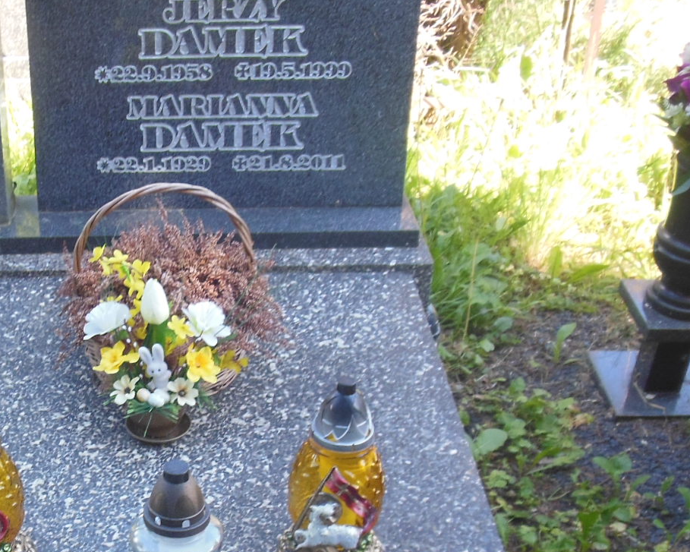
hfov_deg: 30.1
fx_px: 1246
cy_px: 487
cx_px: 120
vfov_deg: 24.3
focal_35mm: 61
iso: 125
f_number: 3.2
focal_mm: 4.5
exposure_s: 1/100
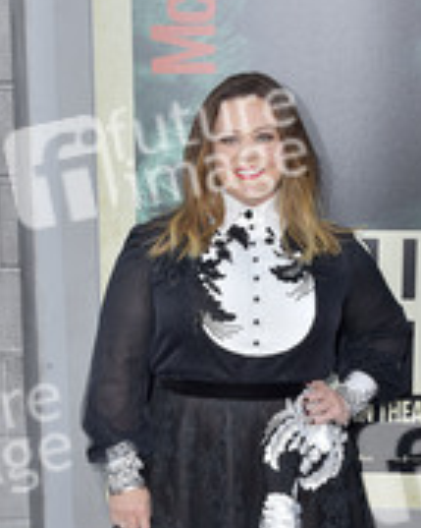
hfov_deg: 18.3
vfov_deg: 22.7
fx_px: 1309
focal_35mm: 84
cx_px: 243
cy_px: 307
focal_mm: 40
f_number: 7.1
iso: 320
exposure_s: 1/250
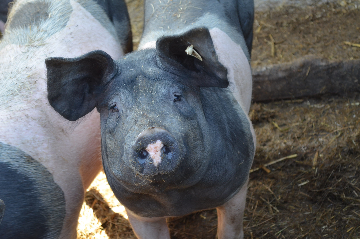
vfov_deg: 16.5
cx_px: 180
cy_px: 120
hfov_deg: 24.7
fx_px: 823
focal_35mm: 82
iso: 400
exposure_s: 1/80
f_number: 5.6
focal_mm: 55
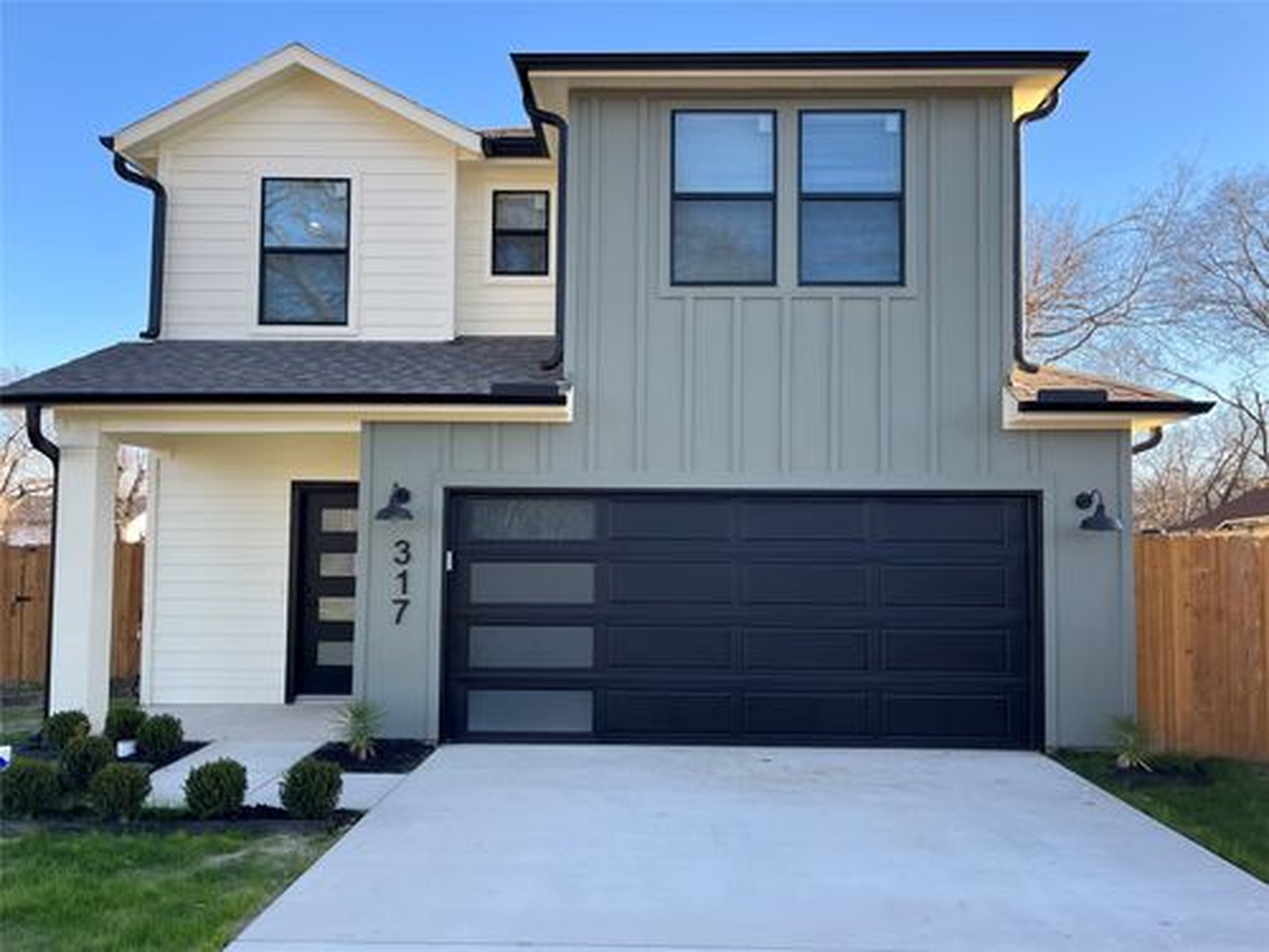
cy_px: 476
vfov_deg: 53.1
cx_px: 634
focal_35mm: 26
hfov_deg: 67.3
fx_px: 953
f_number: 1.6
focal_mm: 5.1
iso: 50
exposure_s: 1/463
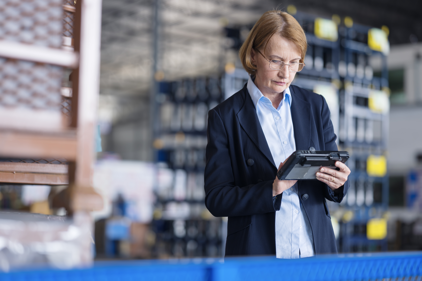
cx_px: 211
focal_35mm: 85
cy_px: 140
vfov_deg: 16.1
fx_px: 996
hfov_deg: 23.9
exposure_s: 1/160
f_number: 2
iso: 125
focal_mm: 85
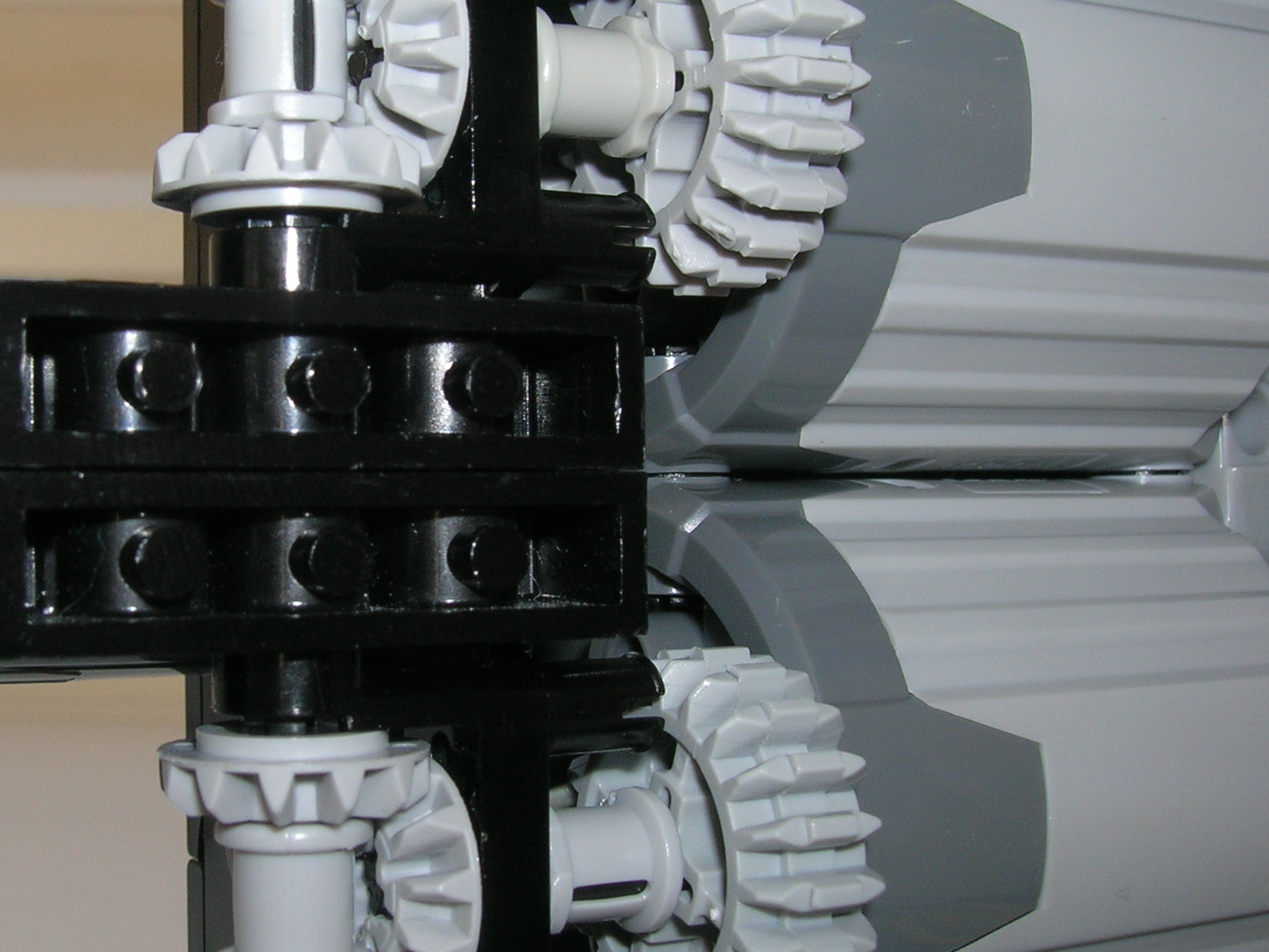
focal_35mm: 55
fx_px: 2017
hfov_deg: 34.5
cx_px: 404
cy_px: 472
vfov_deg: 26.6
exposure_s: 1/60.1
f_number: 4.9
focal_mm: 5.7
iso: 50
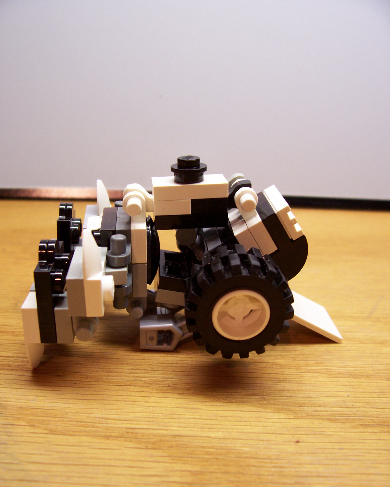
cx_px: 196
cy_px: 264
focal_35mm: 36
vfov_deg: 50.2
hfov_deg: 41.2
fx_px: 519
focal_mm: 5.6
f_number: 2.7
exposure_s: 1/32
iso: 84
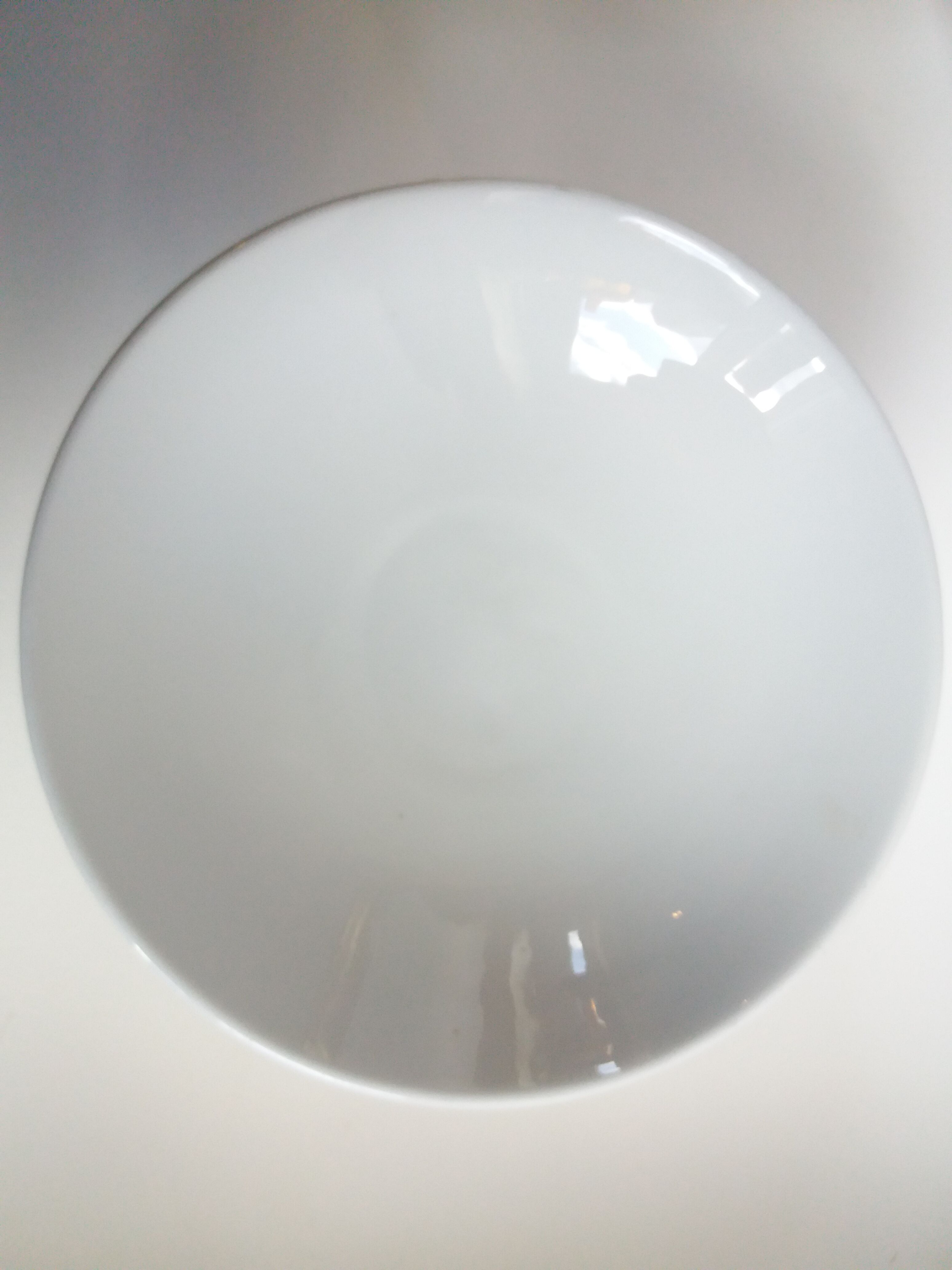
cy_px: 635
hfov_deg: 49.7
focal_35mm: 28
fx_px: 1027
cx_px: 476
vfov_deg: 63.4
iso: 200
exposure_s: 1/160
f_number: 1.9
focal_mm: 3.7
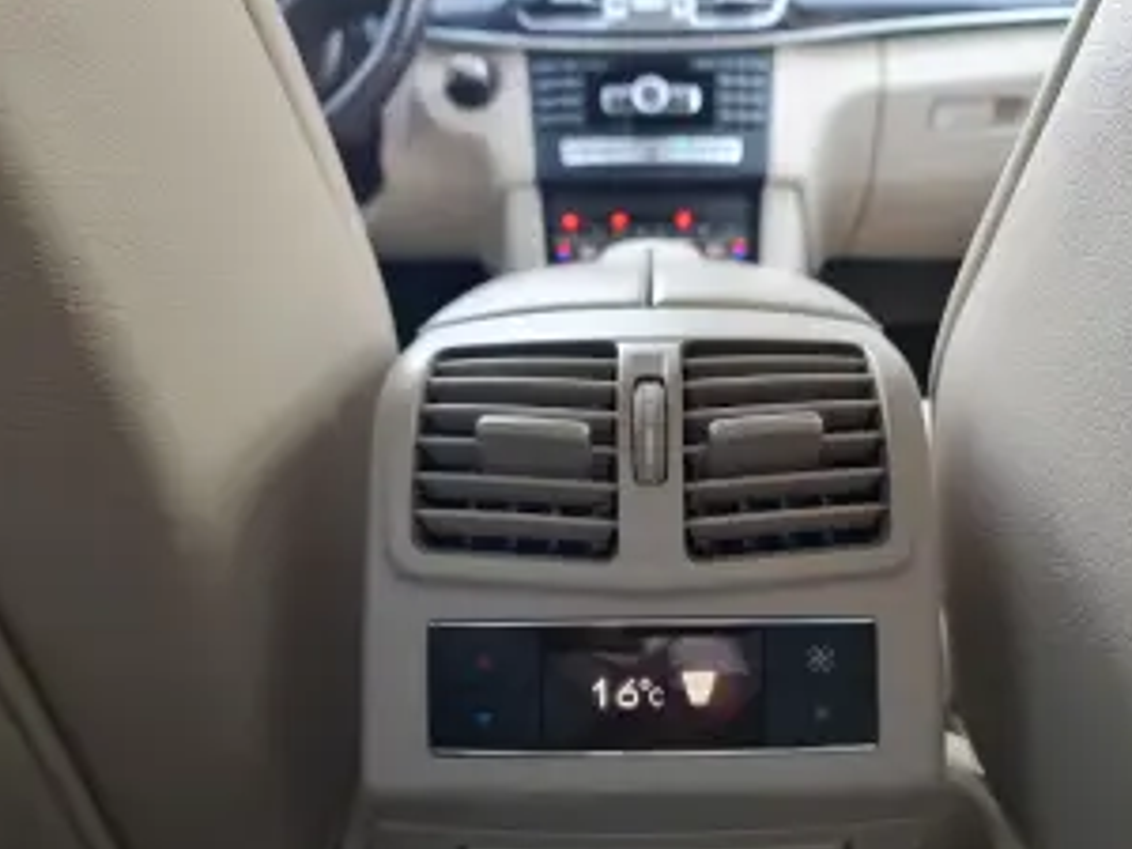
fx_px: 981
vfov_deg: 46.7
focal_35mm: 30
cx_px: 653
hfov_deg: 59.7
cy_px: 475
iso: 250
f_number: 1.8
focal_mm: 7
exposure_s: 1/50
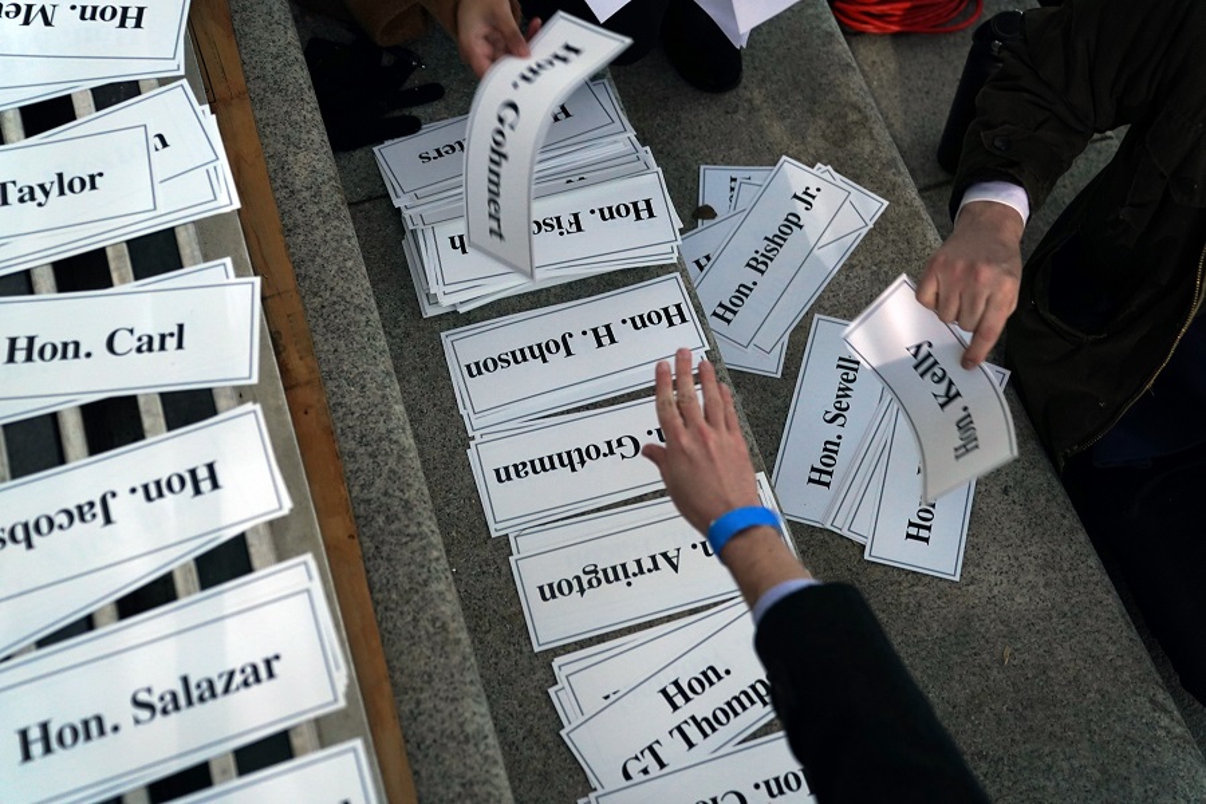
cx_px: 603
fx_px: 1541
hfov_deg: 42.7
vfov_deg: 29.2
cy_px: 402
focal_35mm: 46
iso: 1600
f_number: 2.8
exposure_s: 1/200
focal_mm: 46
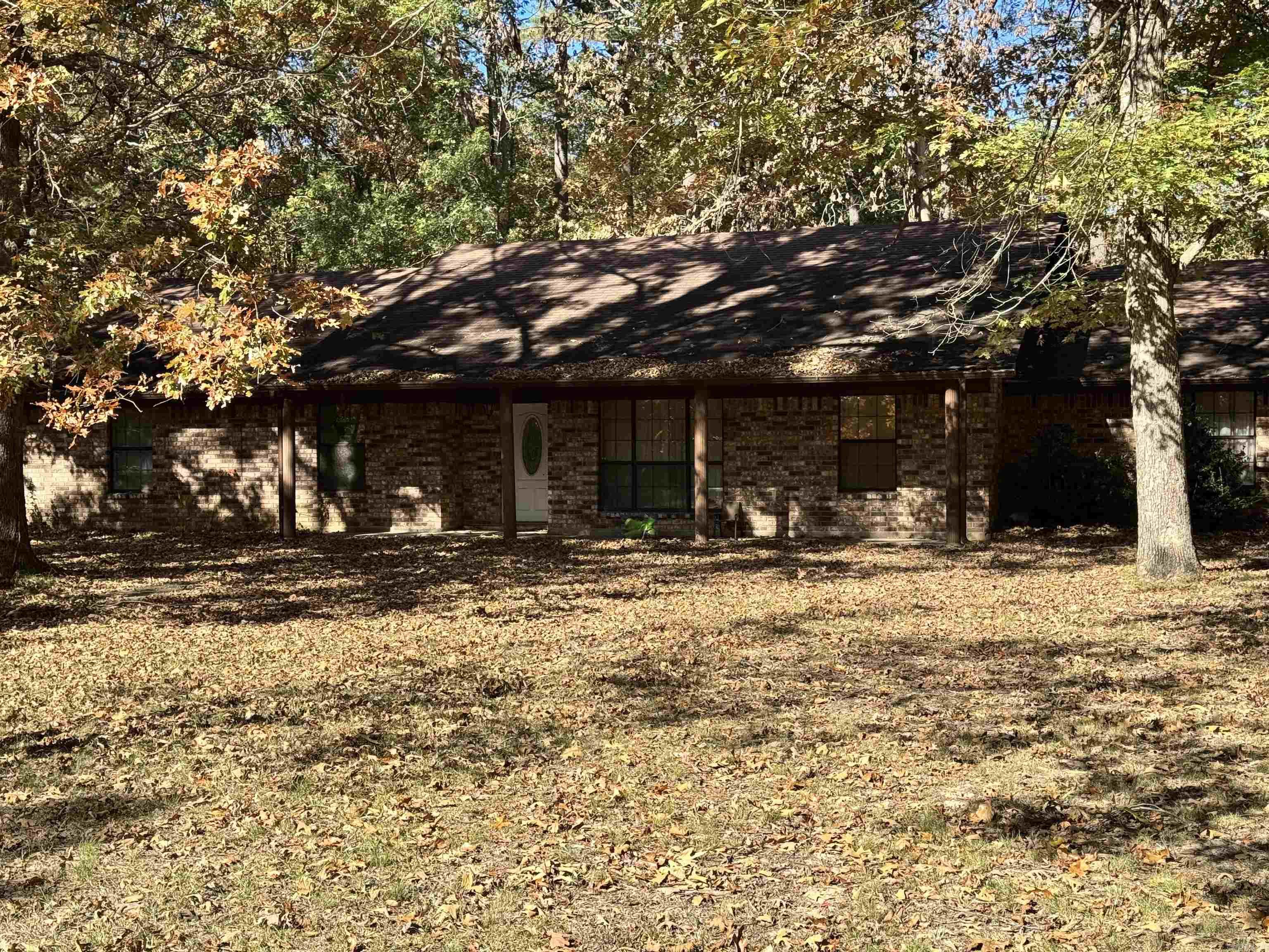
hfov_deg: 39.7
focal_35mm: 48
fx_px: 1760
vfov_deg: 30.3
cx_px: 634
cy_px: 476
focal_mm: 6.76
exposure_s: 1/1366
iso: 64
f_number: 1.78
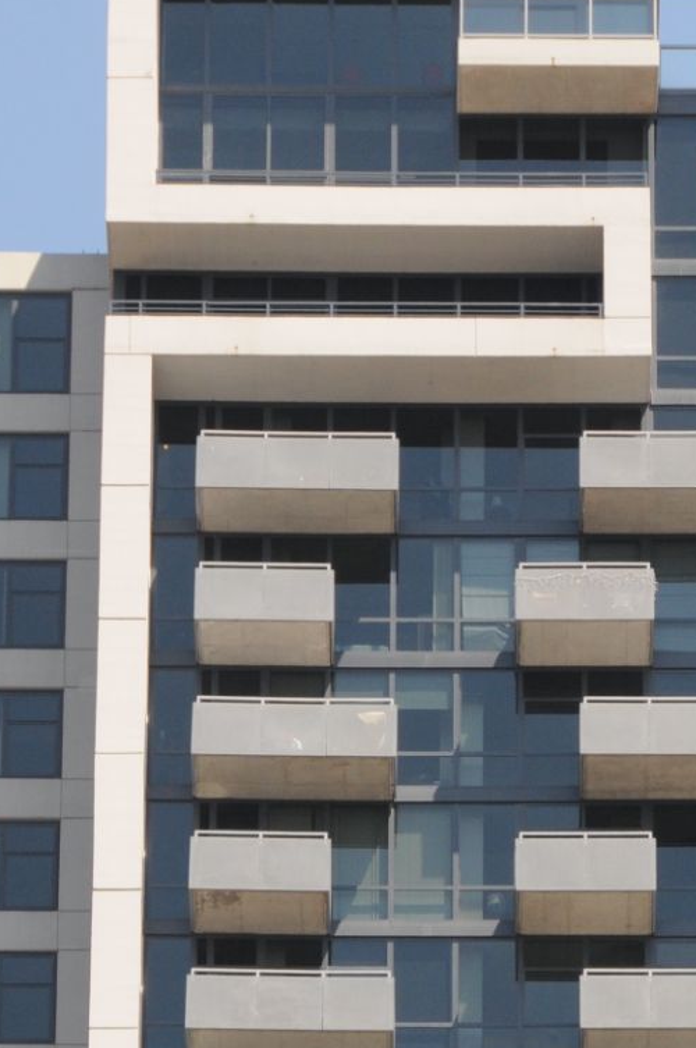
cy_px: 903
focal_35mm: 387
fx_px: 11264
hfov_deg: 3.5
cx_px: 561
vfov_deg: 5.3
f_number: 10
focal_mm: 95
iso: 400
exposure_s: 1/400
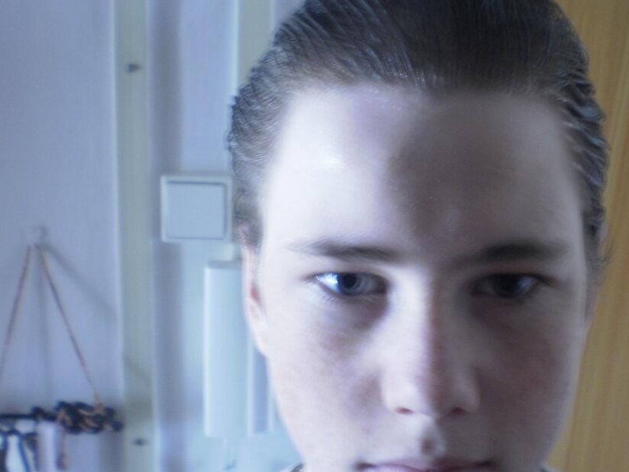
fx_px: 1000
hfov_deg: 34.7
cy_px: 246
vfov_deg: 26.6
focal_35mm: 55
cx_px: 397
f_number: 3.1
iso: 125
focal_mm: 6.3
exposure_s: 1/2
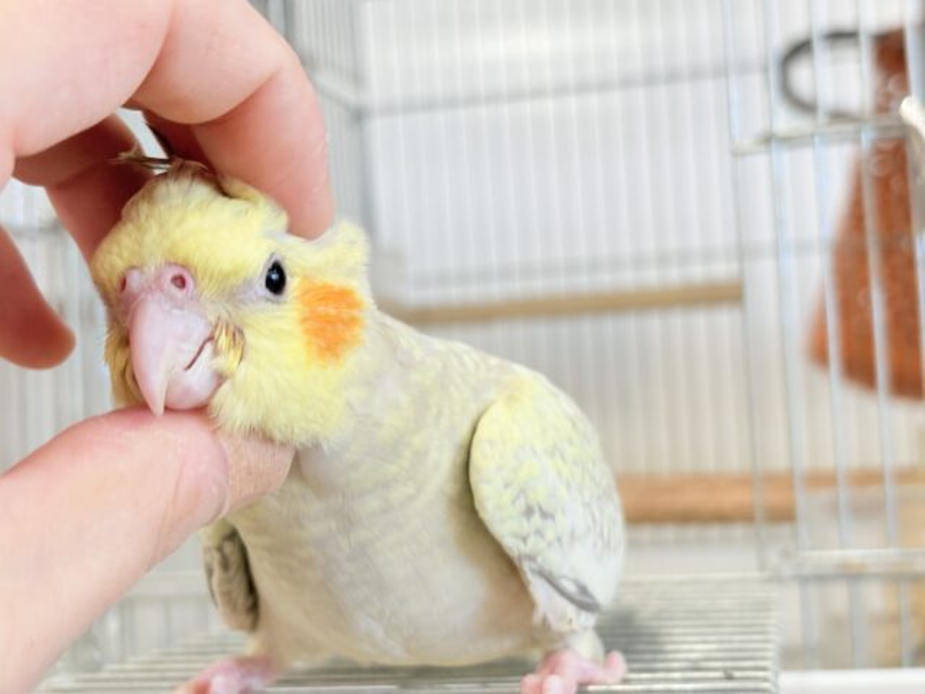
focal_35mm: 52
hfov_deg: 36.8
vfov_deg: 28.0
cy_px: 347
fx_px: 1390
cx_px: 462
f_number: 1.6
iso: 64
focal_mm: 5.96
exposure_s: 1/50
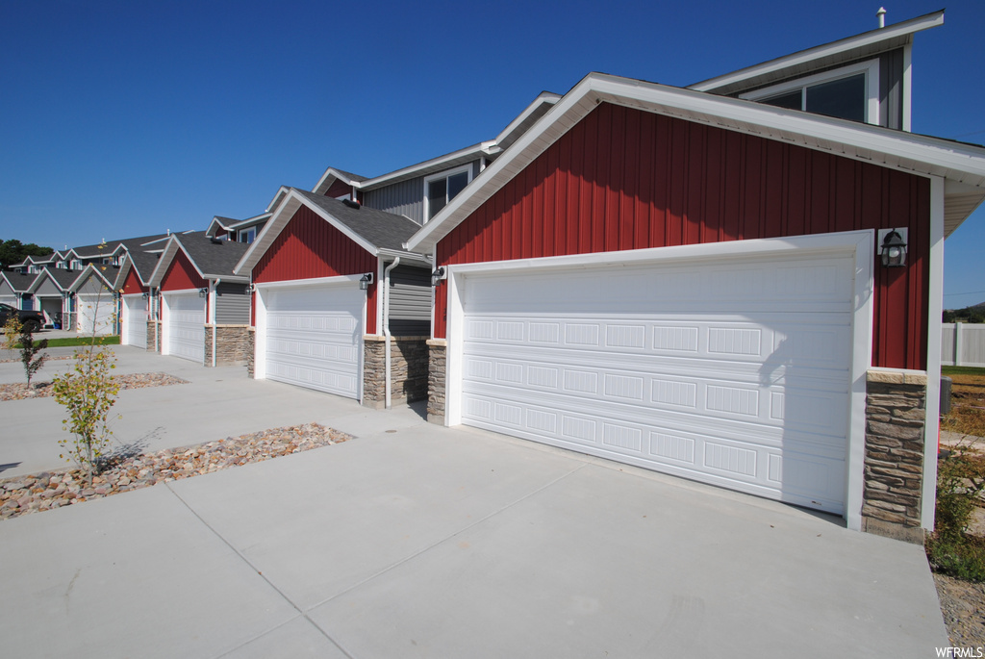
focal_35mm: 15
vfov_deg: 77.5
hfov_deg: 100.3
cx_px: 492
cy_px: 330
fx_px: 411
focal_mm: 10
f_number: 10
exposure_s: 1/400
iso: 100
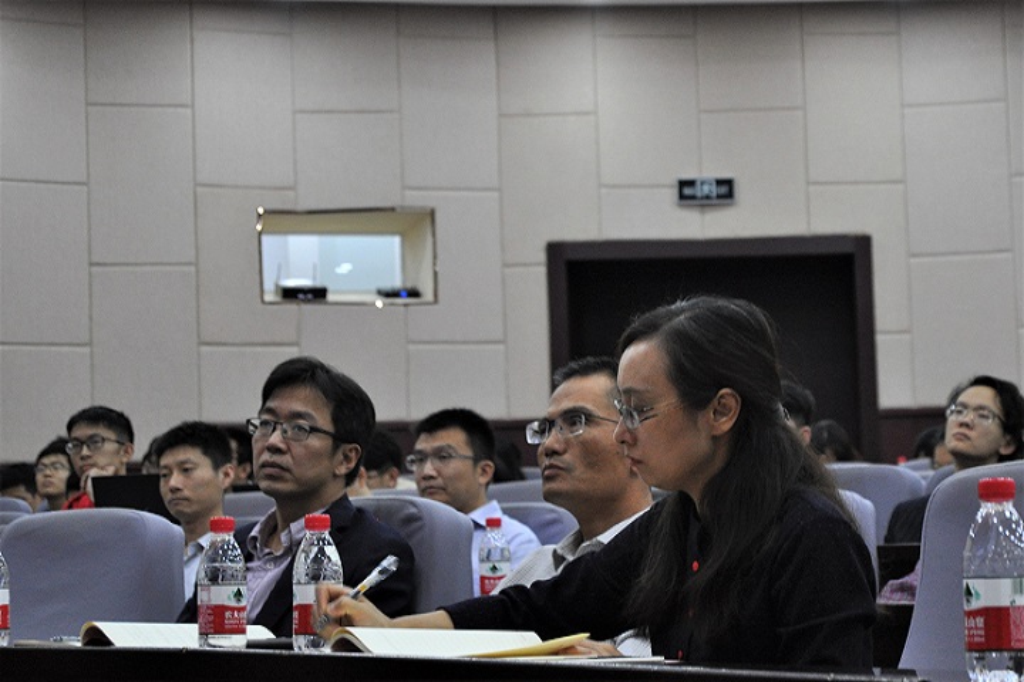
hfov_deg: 24.6
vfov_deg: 16.6
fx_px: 2346
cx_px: 512
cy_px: 341
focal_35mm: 82
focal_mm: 55
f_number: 5.6
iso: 900
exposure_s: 1/30
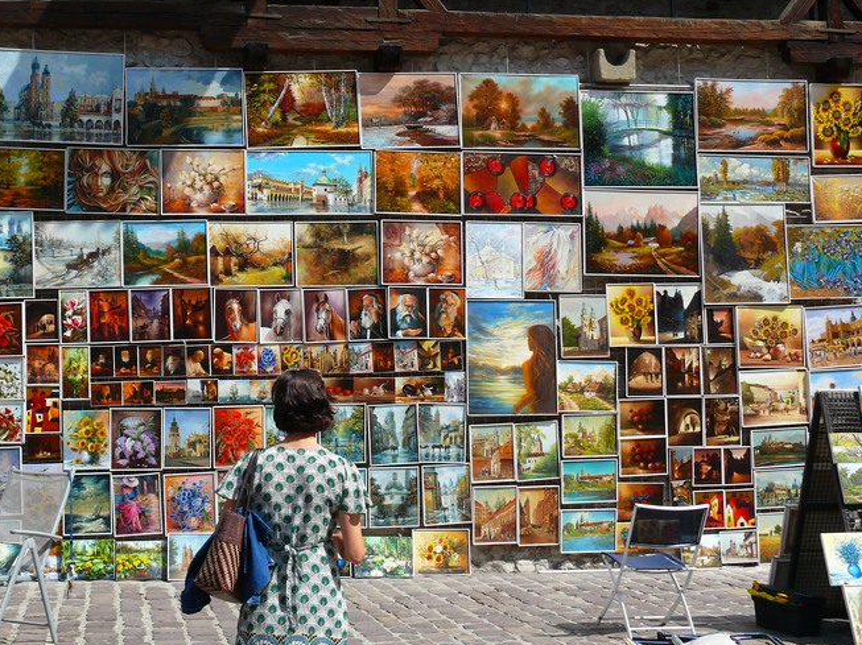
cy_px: 294
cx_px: 374
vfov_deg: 27.0
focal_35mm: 54
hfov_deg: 35.5
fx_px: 1344
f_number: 4
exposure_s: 1/160
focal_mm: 9.9
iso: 100
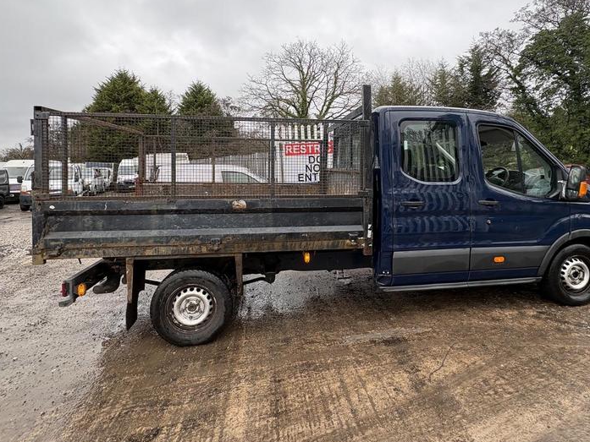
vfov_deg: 70.7
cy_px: 171
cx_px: 306
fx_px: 307
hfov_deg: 87.7
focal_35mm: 18
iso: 50
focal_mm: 2.22
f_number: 2.2
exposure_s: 1/157
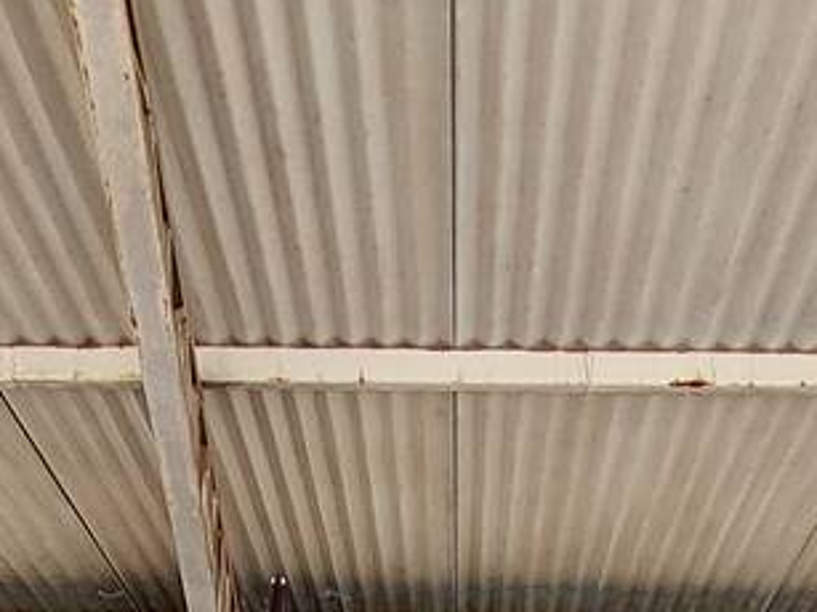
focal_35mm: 61
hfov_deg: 31.7
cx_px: 418
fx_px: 1439
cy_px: 1325
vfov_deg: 16.3
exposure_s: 1/124
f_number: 2.2
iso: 40
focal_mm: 1.74
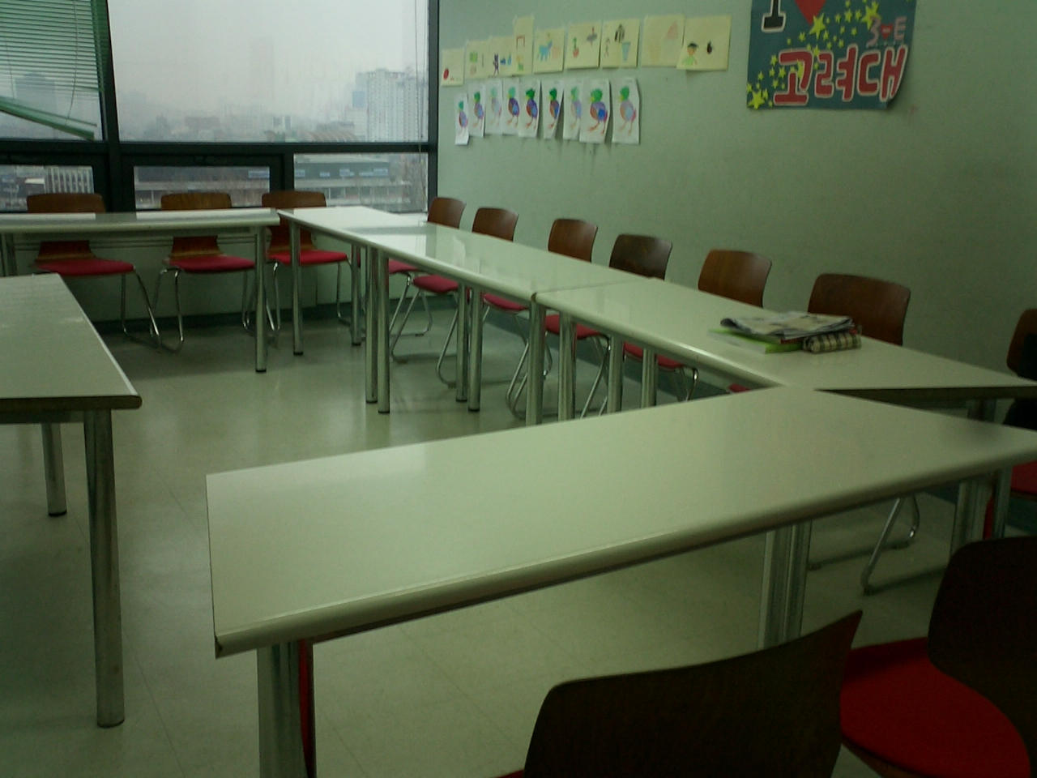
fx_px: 1108
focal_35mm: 37
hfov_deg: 50.1
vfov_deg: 38.7
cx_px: 518
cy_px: 389
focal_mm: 5.6
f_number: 3.5
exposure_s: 1/25
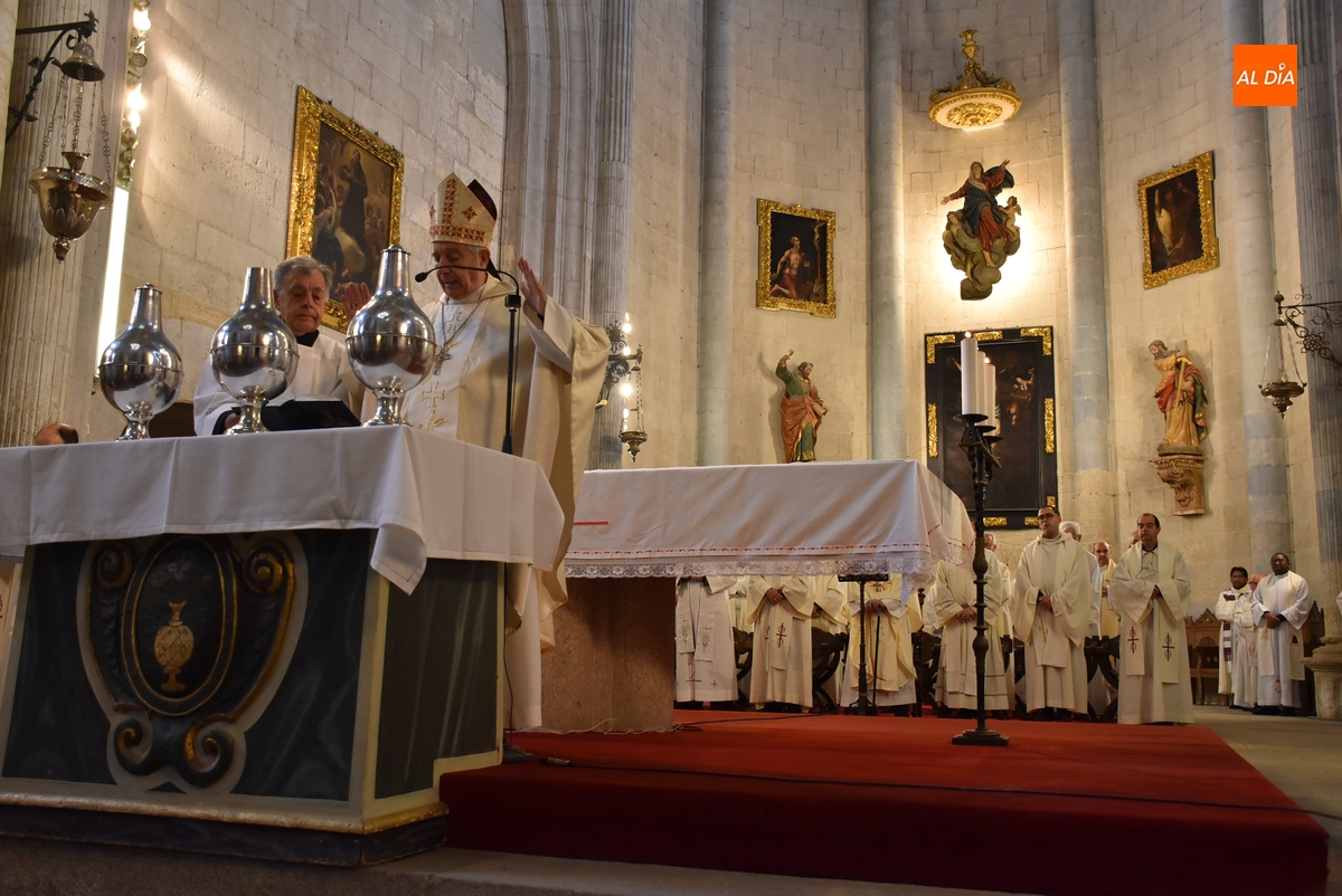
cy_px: 448
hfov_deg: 57.2
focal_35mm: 33
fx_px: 1231
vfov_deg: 40.0
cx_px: 671
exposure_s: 1/60
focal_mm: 22
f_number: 3.5
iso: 1000
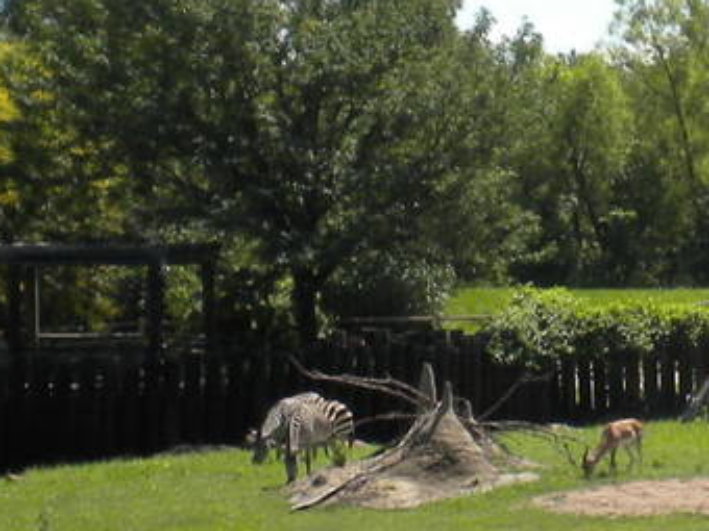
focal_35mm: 174
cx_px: 809
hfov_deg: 11.2
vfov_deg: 8.5
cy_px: 281
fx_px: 3564
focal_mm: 6.6
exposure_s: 1/93.3
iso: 64
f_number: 10
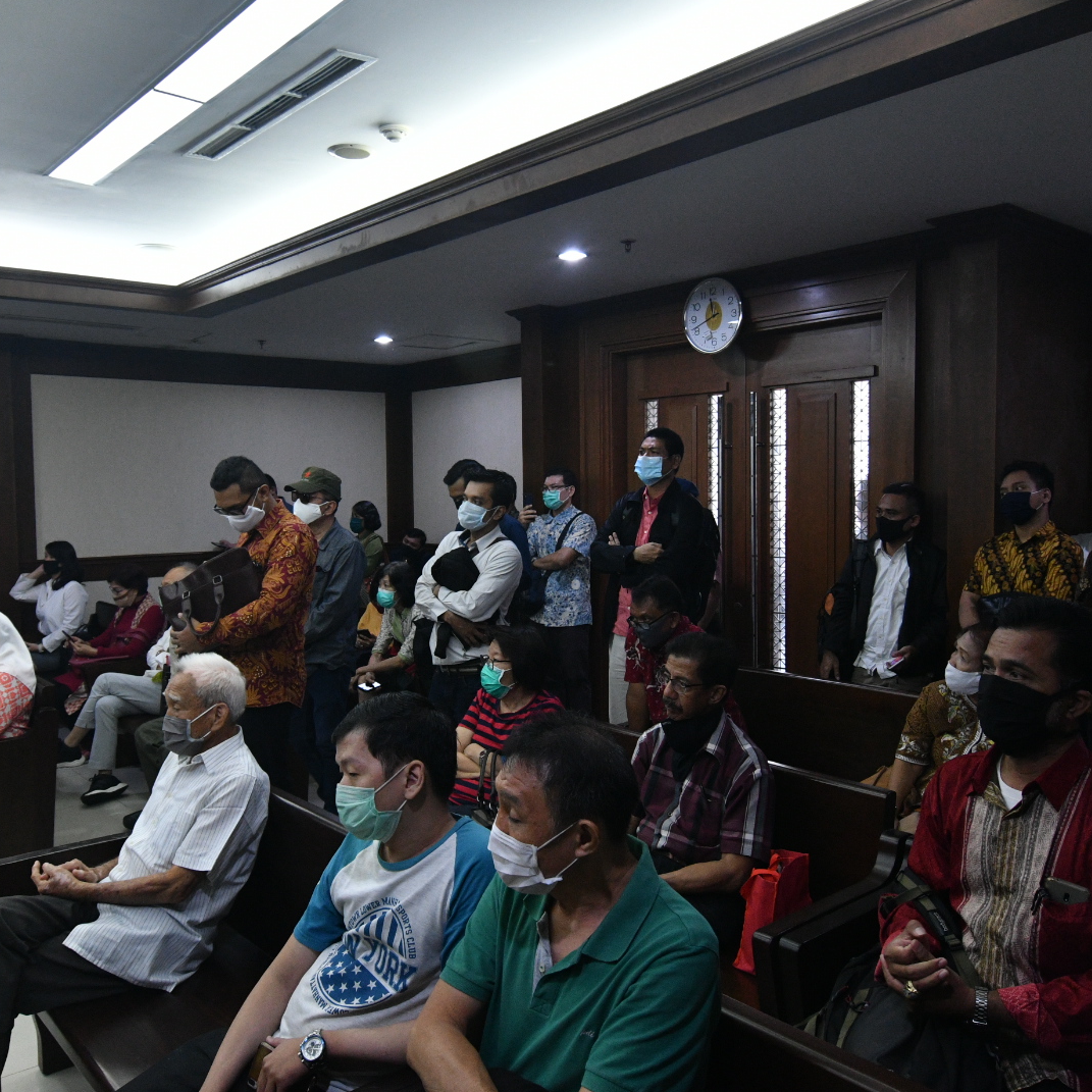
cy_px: 547
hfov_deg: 59.0
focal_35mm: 27
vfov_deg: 59.1
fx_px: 964
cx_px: 517
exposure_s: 1/80
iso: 2000
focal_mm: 14
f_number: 5.6
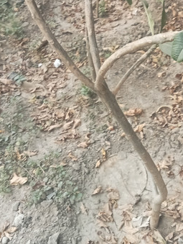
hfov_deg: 22.2
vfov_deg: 29.1
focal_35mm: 66
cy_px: 71
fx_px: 464
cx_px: 115
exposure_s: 1/117
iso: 100
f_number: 2.2
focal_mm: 3.46
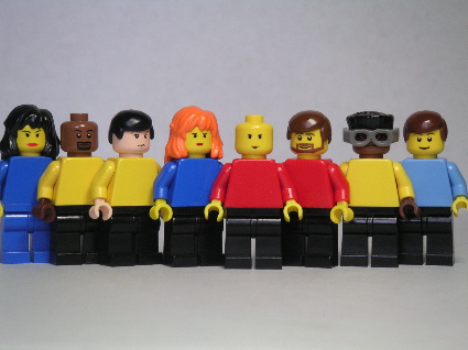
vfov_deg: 13.3
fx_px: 1499
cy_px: 175
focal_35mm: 111
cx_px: 234
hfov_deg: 17.7
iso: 100
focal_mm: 17.1
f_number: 3.6
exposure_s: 1/111
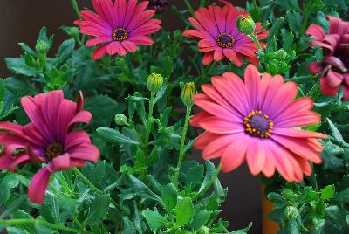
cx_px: 174
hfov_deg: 46.3
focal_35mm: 42
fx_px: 408
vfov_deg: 32.0
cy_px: 117
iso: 200
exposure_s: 1/60
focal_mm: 28
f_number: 6.3
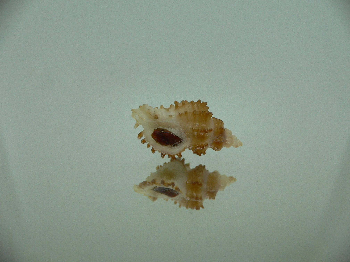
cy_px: 131
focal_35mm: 35
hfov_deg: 52.6
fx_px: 354
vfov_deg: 40.7
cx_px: 175
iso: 100
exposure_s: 1/60
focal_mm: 4.6
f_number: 2.8
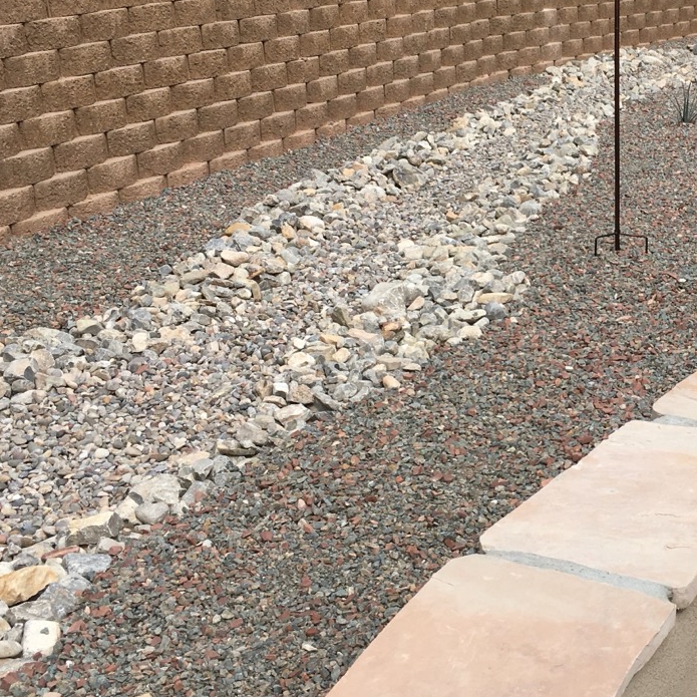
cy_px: 286
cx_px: 605
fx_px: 1344
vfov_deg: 29.0
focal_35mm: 59
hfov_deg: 28.2
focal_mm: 4.15
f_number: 2.2
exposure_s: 1/1374
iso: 25
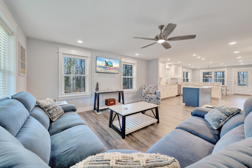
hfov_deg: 108.3
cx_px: 126
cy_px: 84
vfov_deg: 85.4
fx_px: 91
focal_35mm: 13
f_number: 8
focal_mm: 13
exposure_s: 1/10
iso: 320
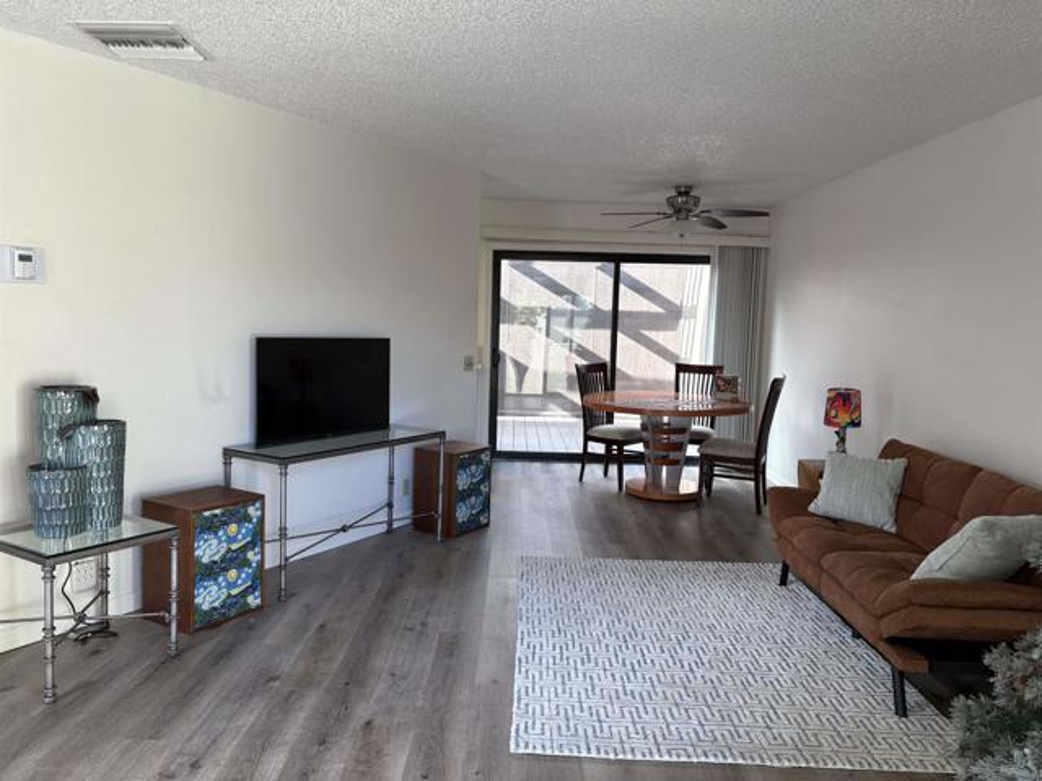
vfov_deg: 53.1
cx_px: 521
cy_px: 390
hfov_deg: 67.3
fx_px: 783
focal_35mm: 26
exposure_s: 1/121
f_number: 1.6
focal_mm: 5.96
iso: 80
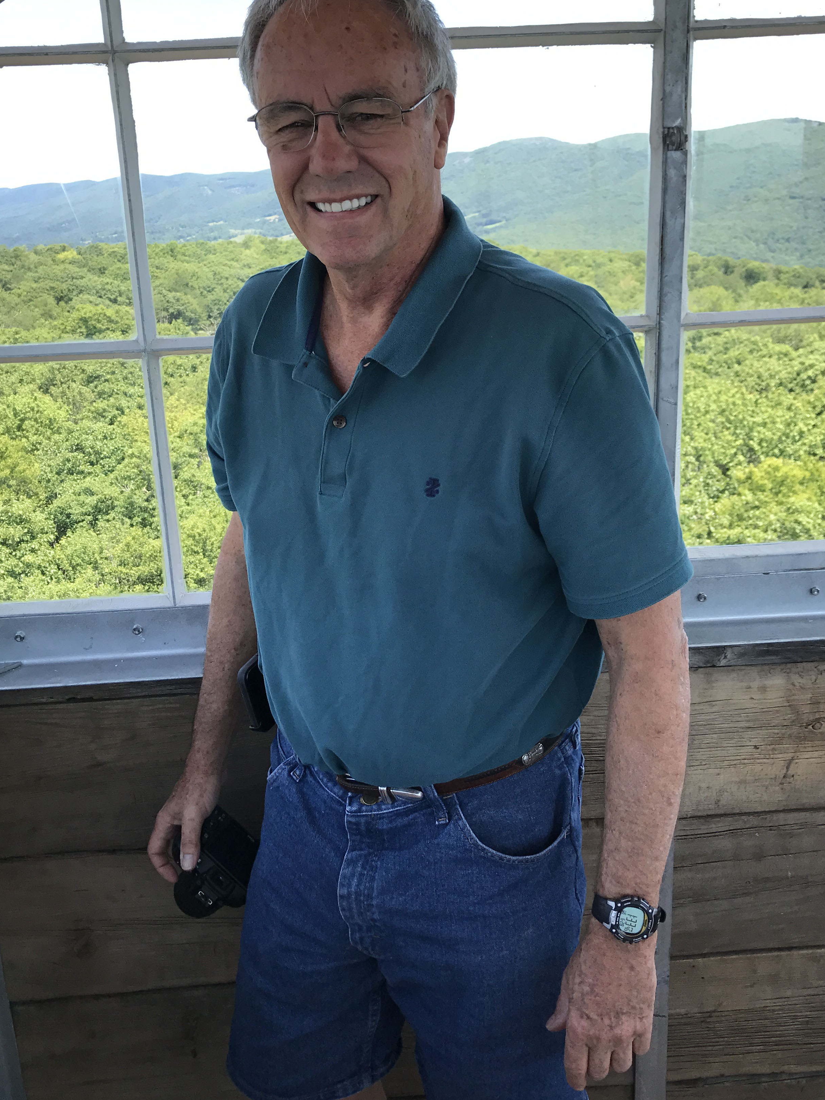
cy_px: 535
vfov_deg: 52.6
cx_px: 433
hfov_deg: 40.7
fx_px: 1112
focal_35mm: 35
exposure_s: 1/523
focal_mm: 3.99
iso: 20
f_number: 1.8
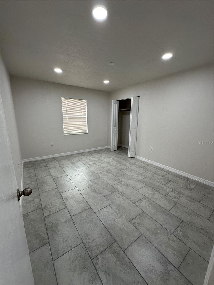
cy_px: 142
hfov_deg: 85.7
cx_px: 107
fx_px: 115
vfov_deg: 102.1
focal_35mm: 14
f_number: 2.2
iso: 160
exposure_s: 1/120
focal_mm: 2.22
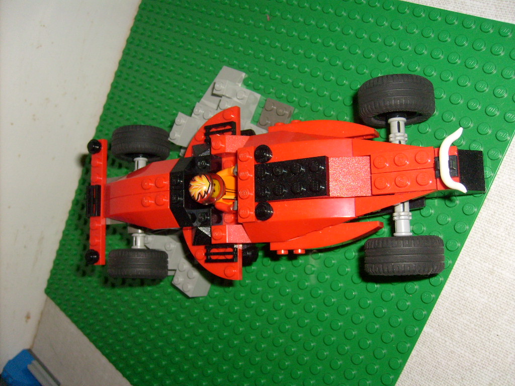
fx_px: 521
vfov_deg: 40.7
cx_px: 258
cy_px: 193
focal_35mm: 35
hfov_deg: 52.6
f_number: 2.8
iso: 100
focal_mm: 5.8
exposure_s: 1/45
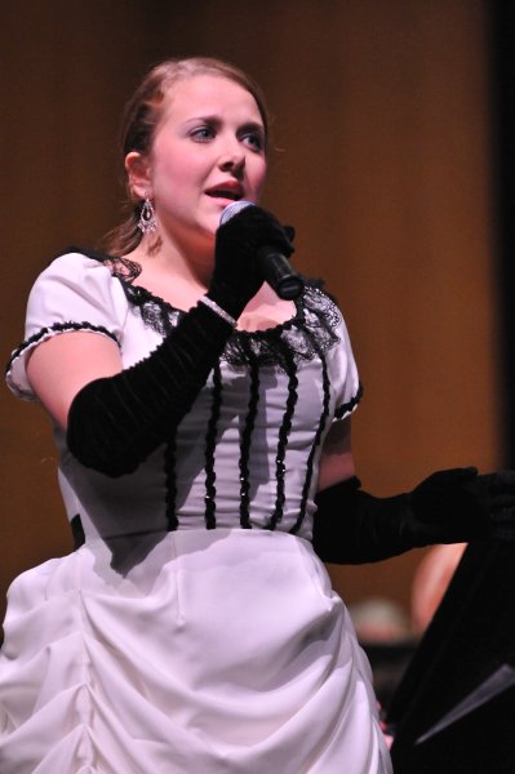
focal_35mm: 232
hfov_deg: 5.9
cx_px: 258
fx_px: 4997
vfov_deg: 8.9
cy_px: 387
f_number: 2.8
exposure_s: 1/250
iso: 1600
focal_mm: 155
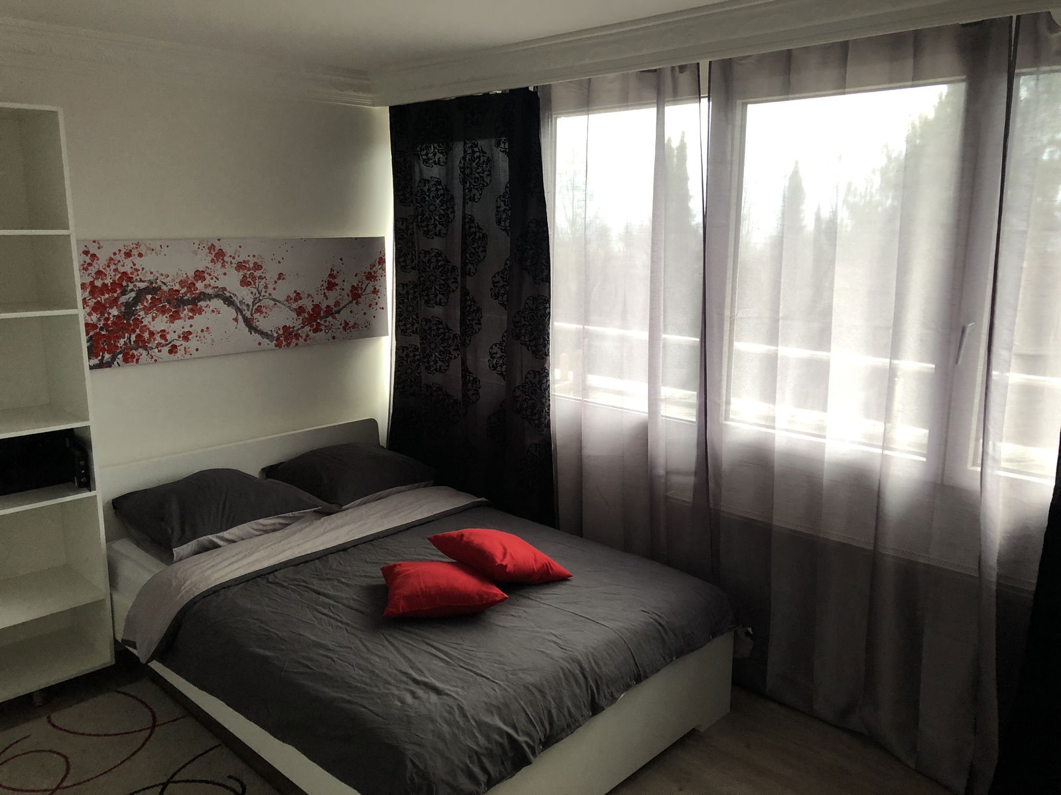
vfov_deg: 49.7
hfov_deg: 63.4
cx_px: 530
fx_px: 858
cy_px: 398
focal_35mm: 28
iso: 40
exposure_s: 1/15
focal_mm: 3.99
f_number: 1.8
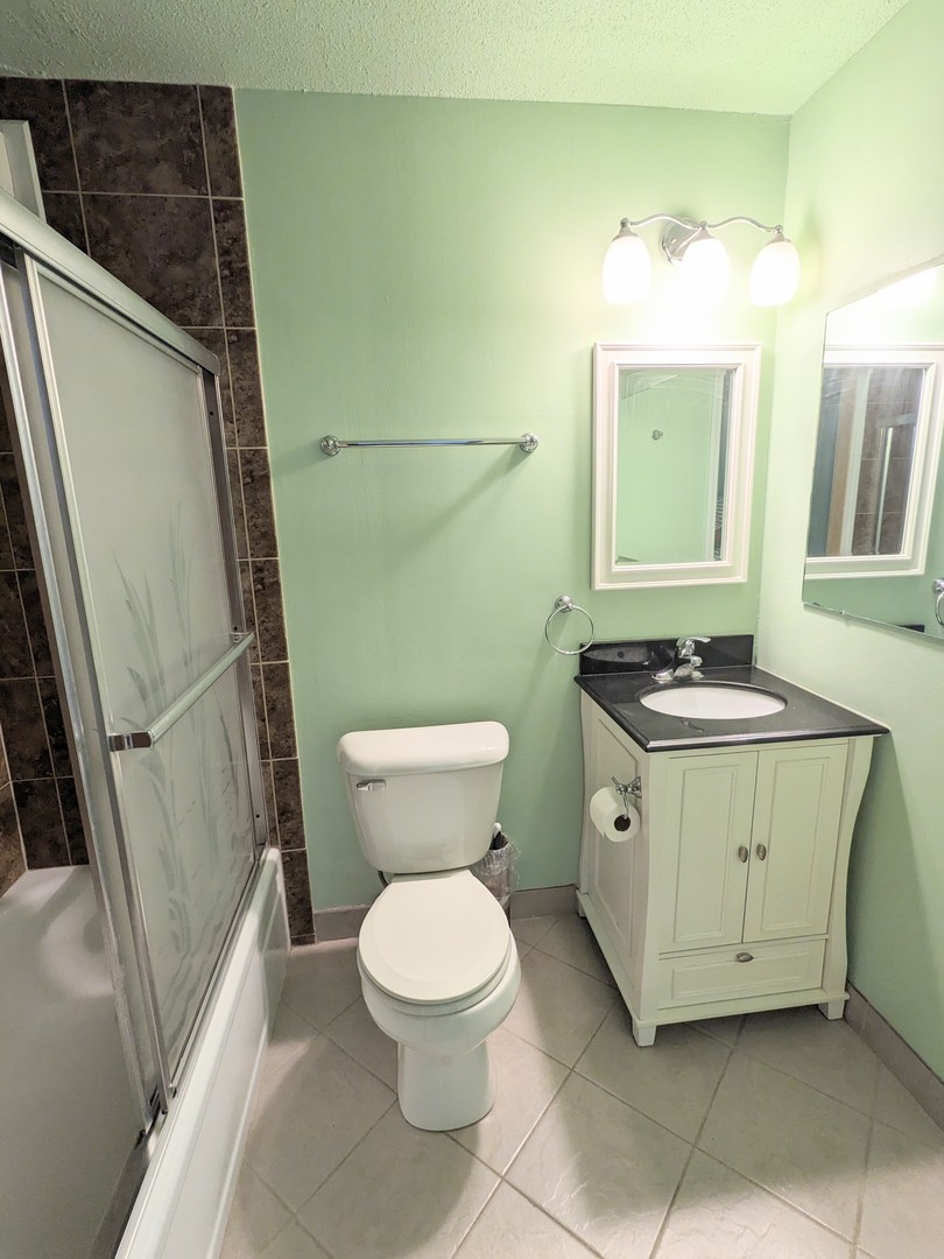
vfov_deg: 94.5
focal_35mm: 16
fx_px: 582
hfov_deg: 78.1
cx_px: 472
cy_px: 630
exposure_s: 1/30
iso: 33
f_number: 2.2
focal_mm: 2.22
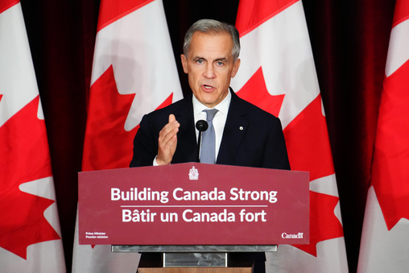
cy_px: 136
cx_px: 204
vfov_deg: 3.3
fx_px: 4807
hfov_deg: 4.9
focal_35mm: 423
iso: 6400
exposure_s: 1/400
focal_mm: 280
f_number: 4
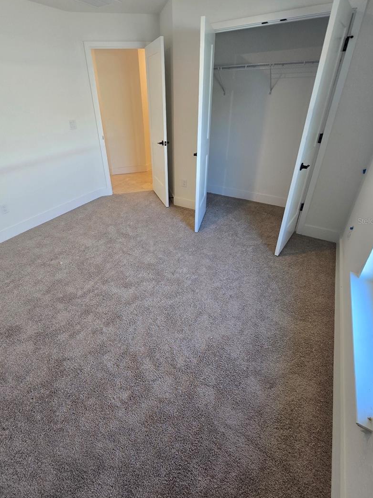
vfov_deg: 97.8
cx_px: 176
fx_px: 216
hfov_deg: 81.7
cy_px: 221
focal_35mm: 15
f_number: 2.2
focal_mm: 2.2
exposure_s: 1/60
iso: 125
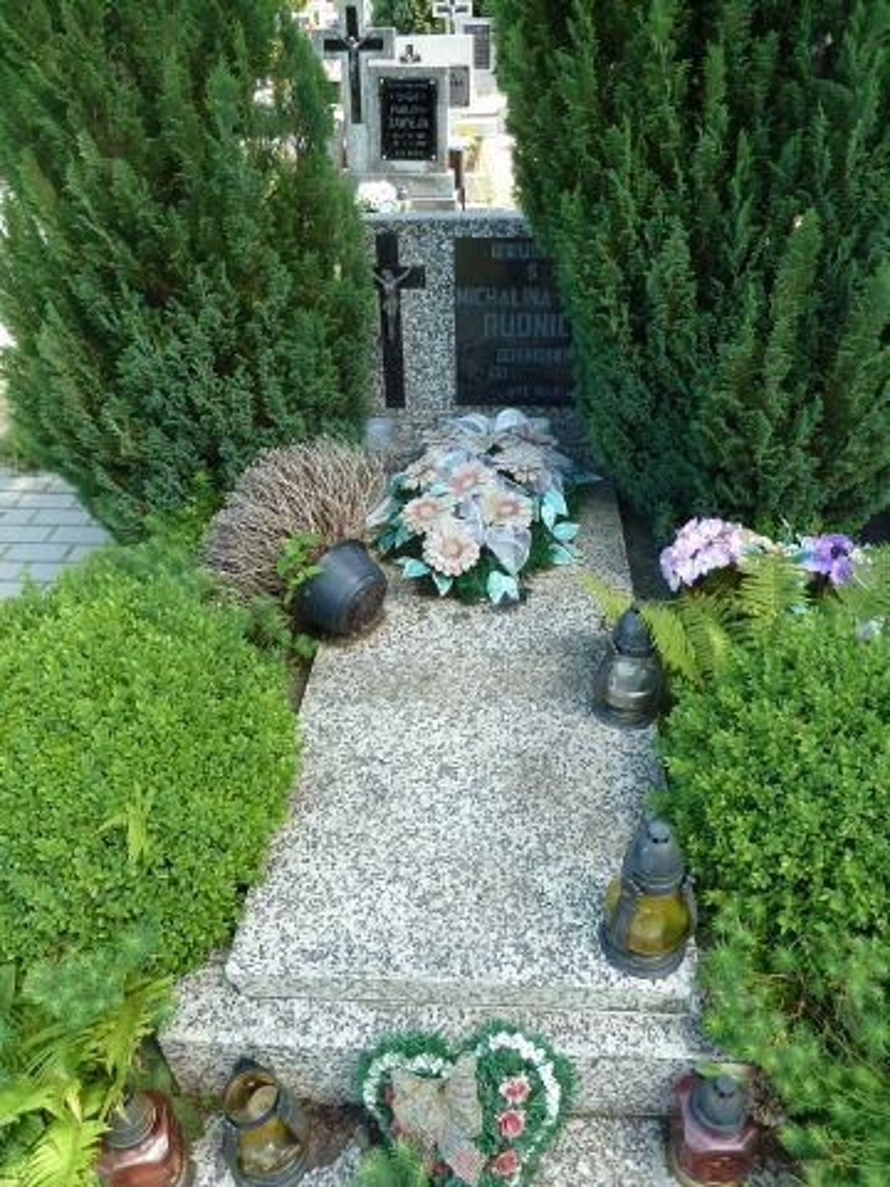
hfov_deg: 54.9
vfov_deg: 69.4
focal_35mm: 25
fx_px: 857
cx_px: 445
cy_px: 594
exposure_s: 1/80
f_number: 3.3
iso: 80
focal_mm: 4.1
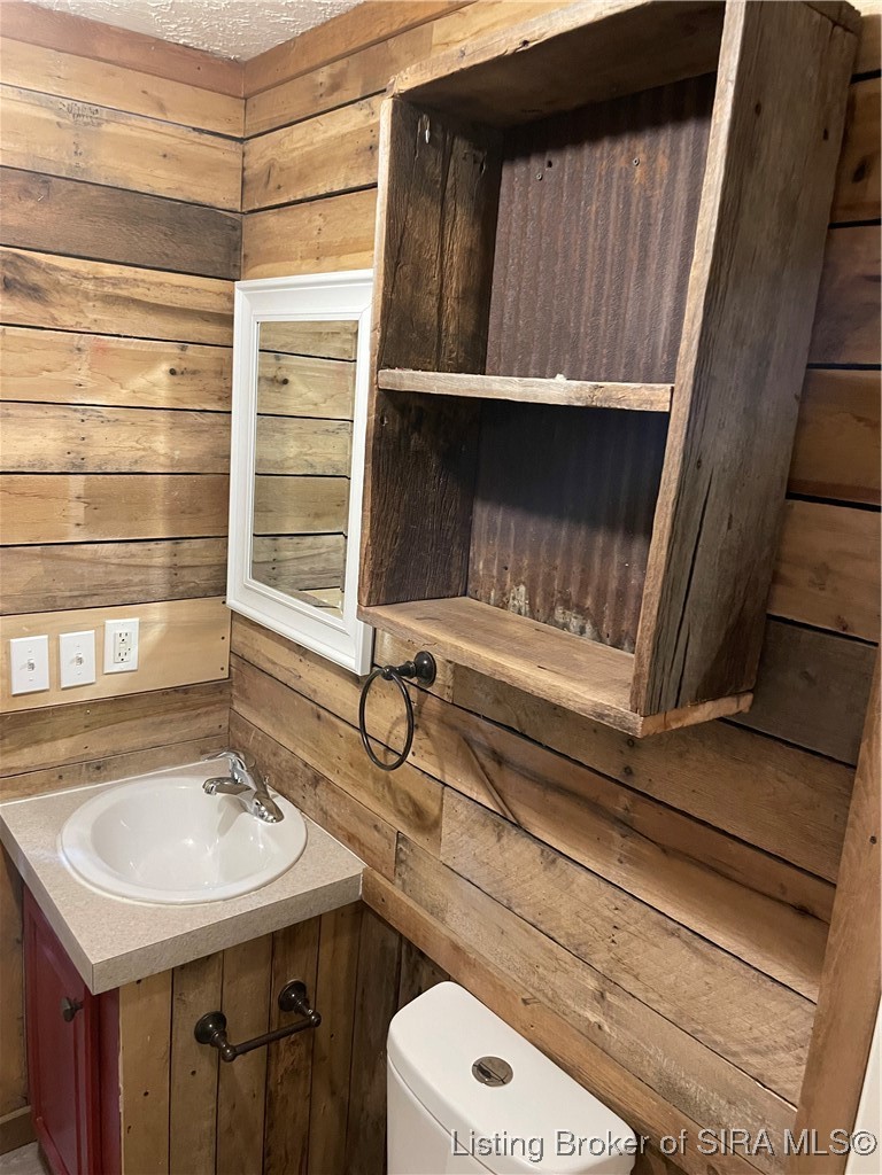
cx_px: 441
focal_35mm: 26
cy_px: 588
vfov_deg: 67.3
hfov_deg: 53.1
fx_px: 883
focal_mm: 4.2
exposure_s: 1/60
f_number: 1.6
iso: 500
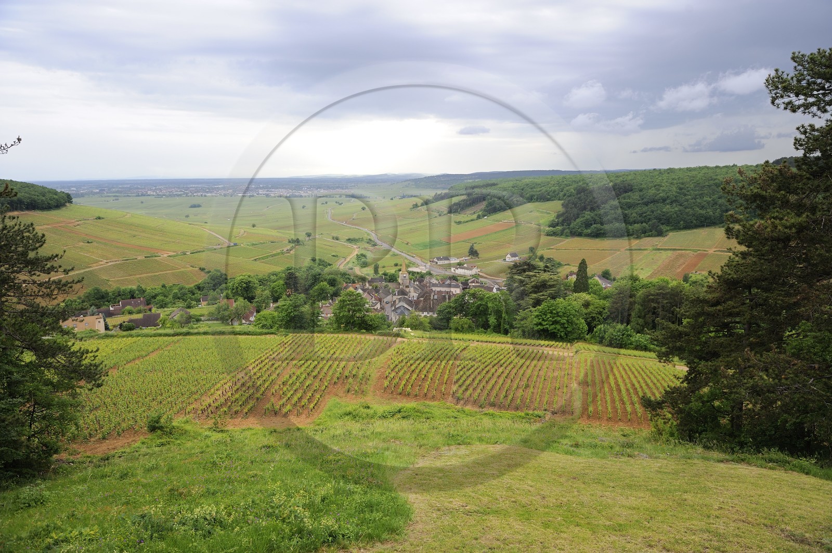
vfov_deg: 53.1
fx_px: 554
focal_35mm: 24
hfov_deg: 73.8
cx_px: 416
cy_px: 276
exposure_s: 1/160
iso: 200
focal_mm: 24
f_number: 5.6
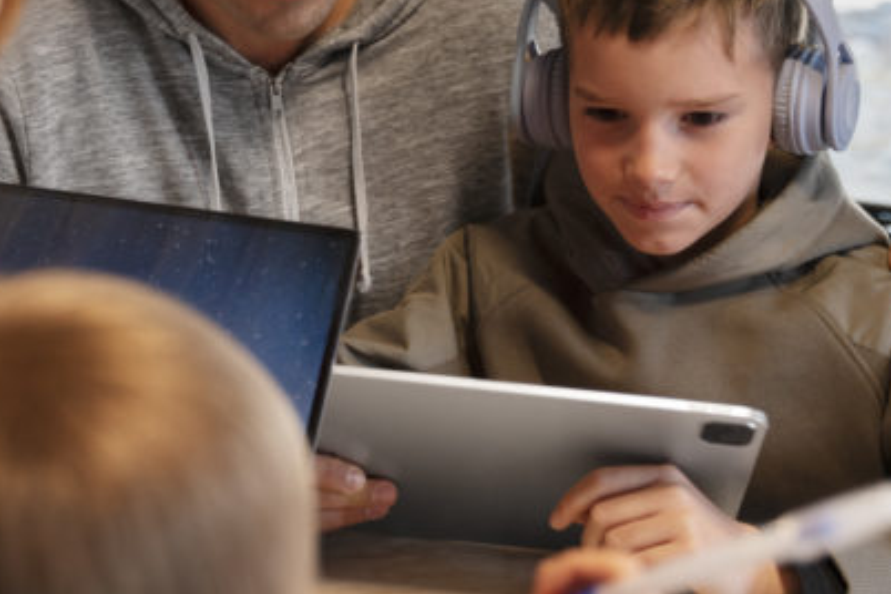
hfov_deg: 25.1
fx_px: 1955
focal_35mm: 79
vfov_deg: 17.3
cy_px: 252
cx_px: 144
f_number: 2.8
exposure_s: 1/125
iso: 400
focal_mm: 31
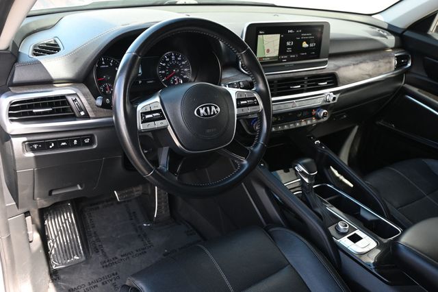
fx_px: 383
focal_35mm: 32
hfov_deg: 59.5
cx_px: 219
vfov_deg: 41.7
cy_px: 146
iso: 500
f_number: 4
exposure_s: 1/125
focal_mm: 21
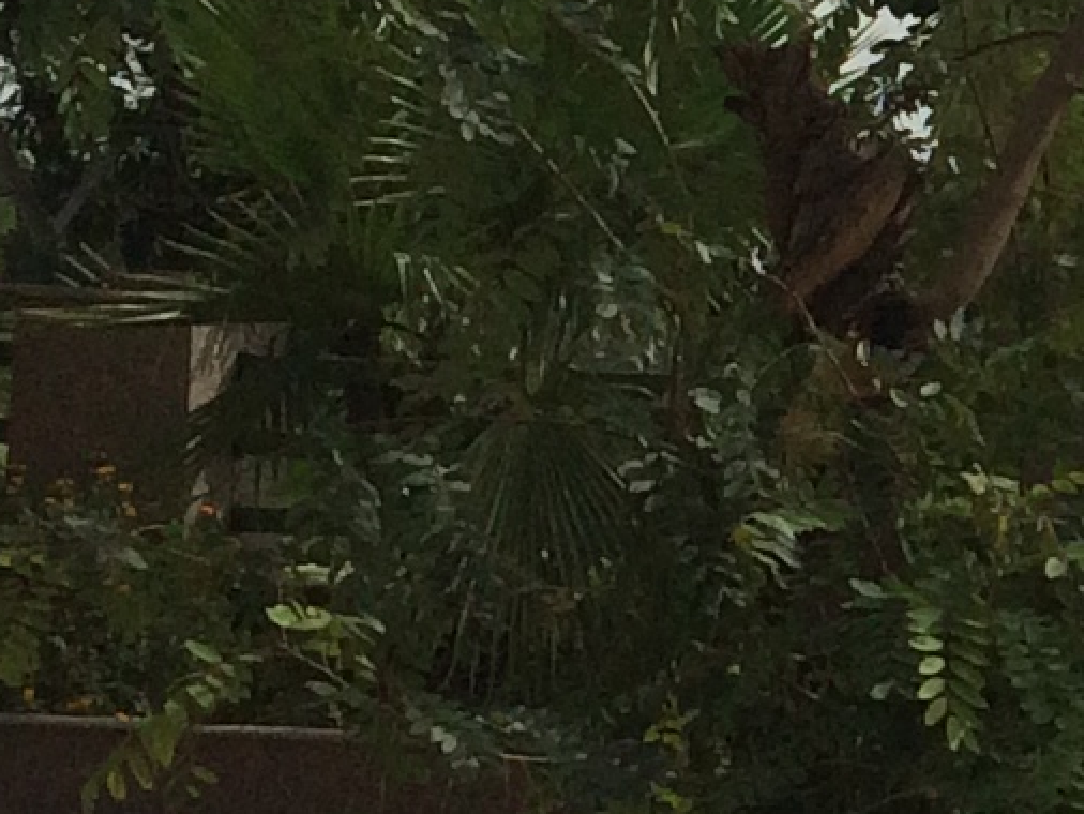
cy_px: 602
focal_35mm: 187
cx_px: 2678
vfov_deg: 7.9
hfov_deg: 9.3
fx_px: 5859
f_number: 2.2
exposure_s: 1/5128
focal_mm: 4.15
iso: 40
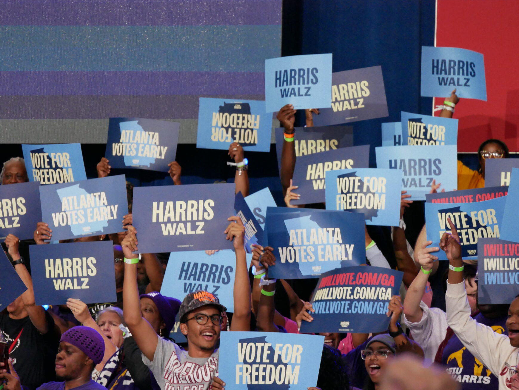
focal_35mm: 278
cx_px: 215
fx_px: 4170
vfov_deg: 5.4
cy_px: 215
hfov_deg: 7.1
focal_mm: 118
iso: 2000
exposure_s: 1/250
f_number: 5.6
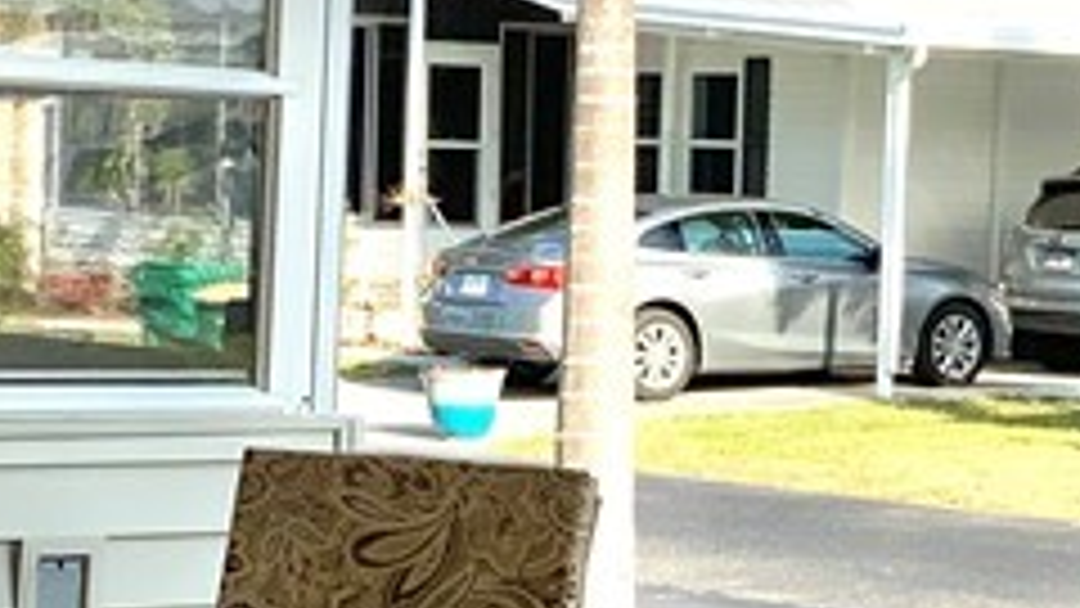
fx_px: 3866
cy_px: 417
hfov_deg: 15.9
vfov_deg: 9.0
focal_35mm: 135
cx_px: 459
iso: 16
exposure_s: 1/1168
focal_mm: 3
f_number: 1.8
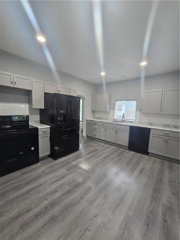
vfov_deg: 106.2
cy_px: 120
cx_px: 90
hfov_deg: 89.9
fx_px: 90
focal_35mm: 13
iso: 200
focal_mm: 2.2
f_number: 2.2
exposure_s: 1/60
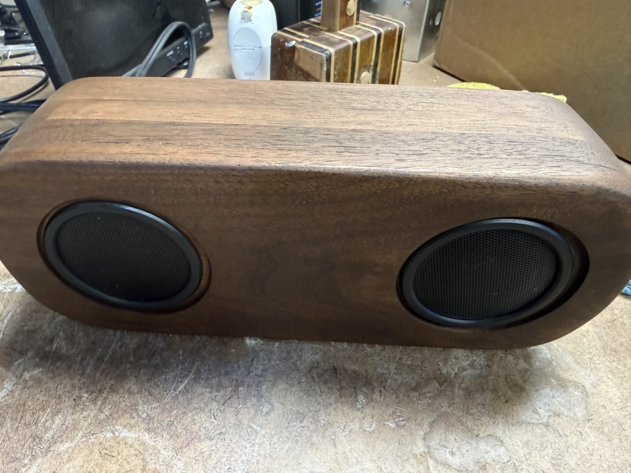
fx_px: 437
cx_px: 316
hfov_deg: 71.6
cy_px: 236
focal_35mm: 24
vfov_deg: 56.8
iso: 320
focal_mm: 2.22
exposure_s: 1/60
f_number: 2.2
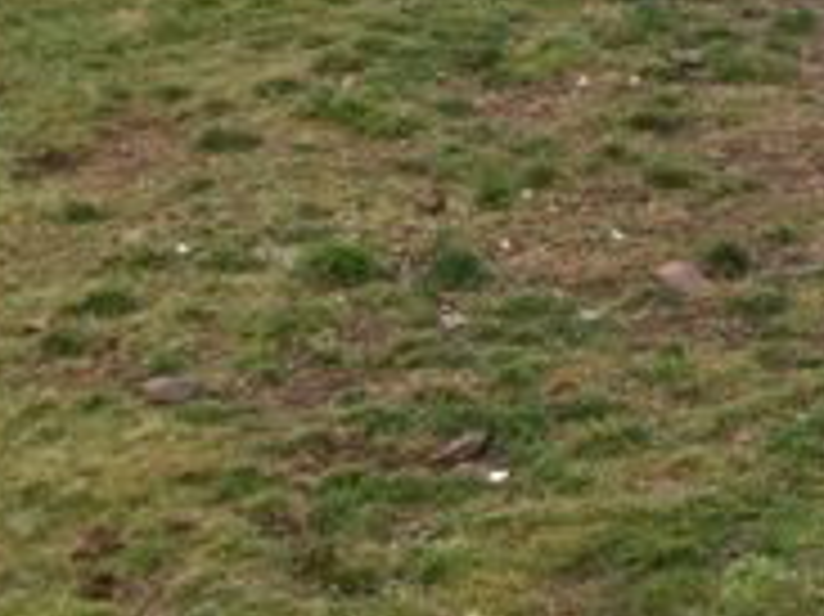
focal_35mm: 103
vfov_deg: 13.0
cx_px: 1373
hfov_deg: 16.6
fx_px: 2451
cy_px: -495
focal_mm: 17
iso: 400
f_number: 6.3
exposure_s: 1/160
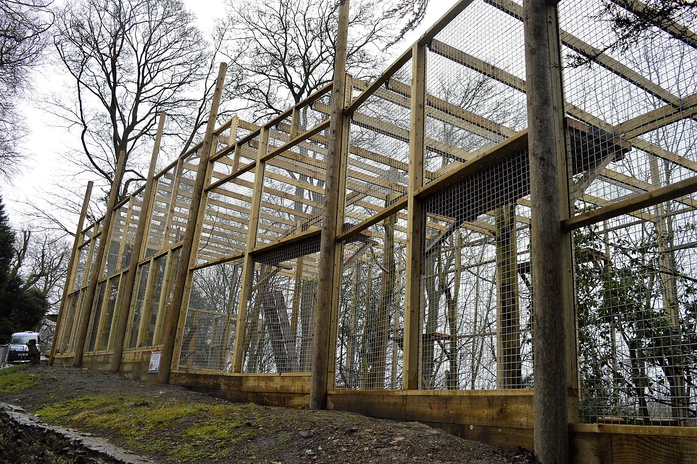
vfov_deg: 47.9
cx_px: 348
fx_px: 522
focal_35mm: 27
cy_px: 232
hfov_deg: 67.4
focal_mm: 18
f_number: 5
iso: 3200
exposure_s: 1/2000
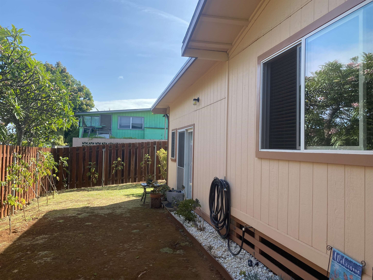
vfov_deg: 53.1
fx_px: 280
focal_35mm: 26
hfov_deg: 67.3
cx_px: 186
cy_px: 140
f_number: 1.8
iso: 32
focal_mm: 4.25
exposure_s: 1/1053
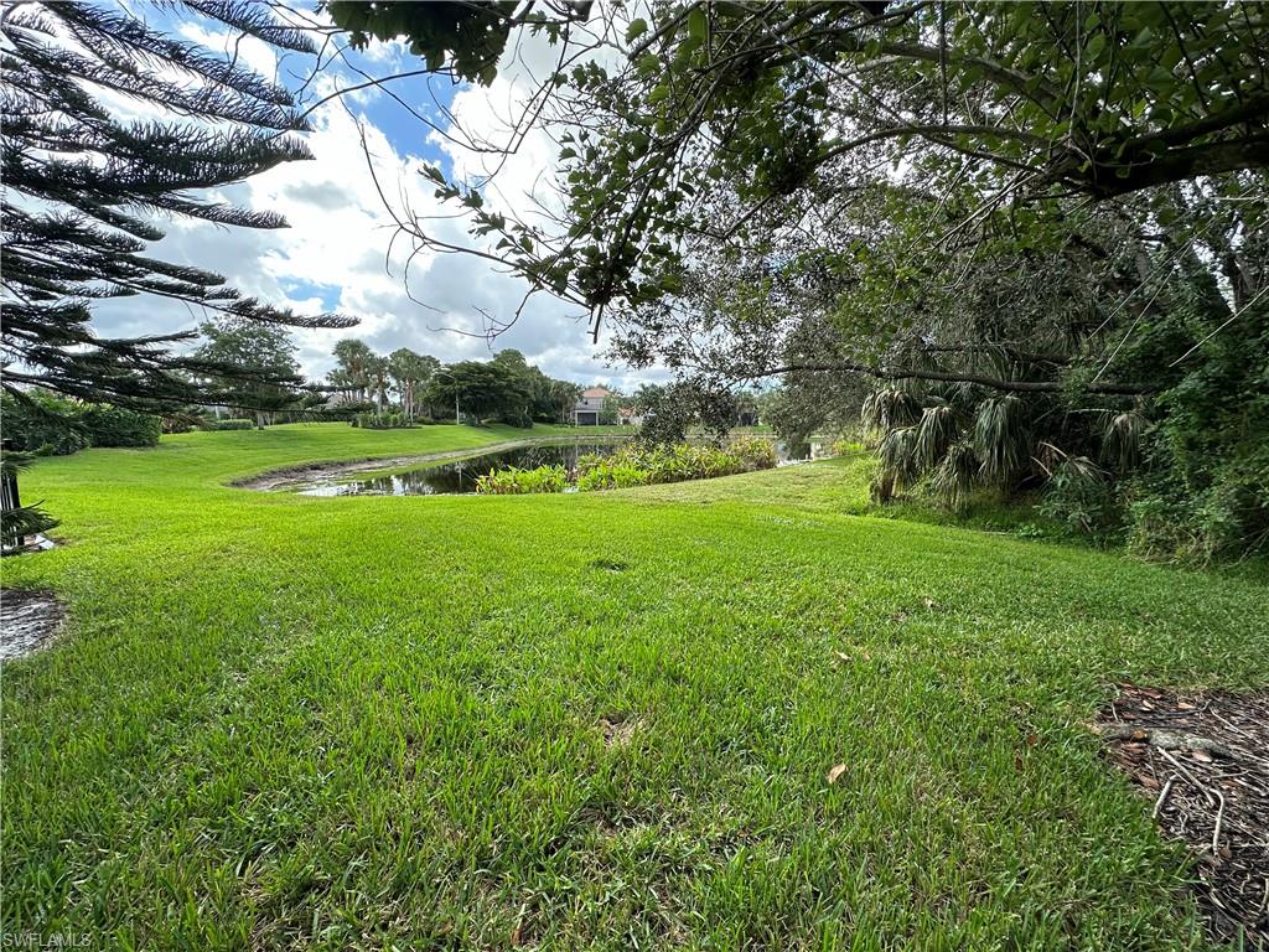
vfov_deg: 85.7
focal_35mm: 14
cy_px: 476
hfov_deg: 102.1
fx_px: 513
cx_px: 634
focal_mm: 2.22
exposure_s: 1/498
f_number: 2.2
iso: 40
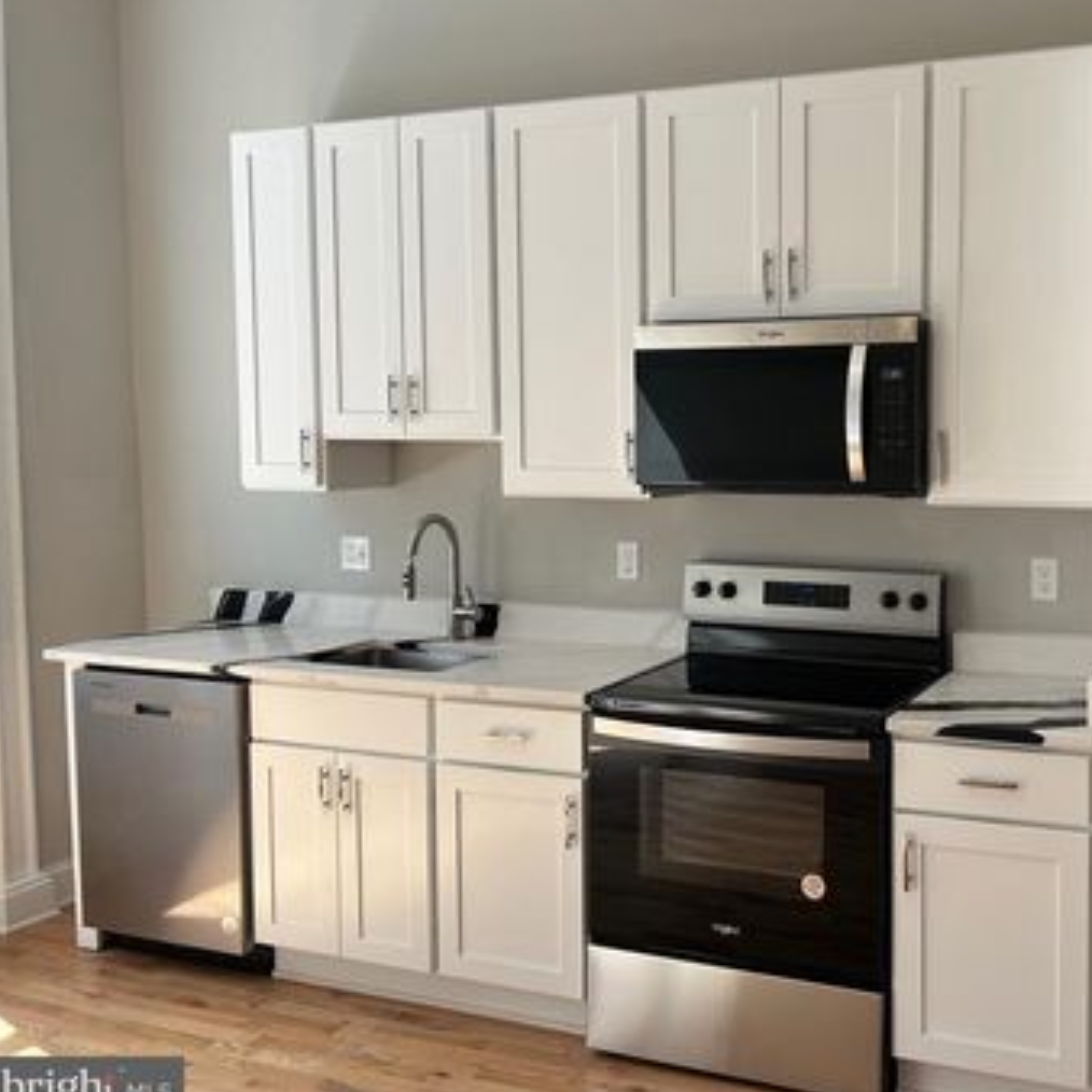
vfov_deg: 48.4
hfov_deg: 47.0
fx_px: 1213
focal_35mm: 34
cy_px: 515
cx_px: 795
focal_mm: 5.7
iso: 50
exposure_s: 1/418
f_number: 1.5
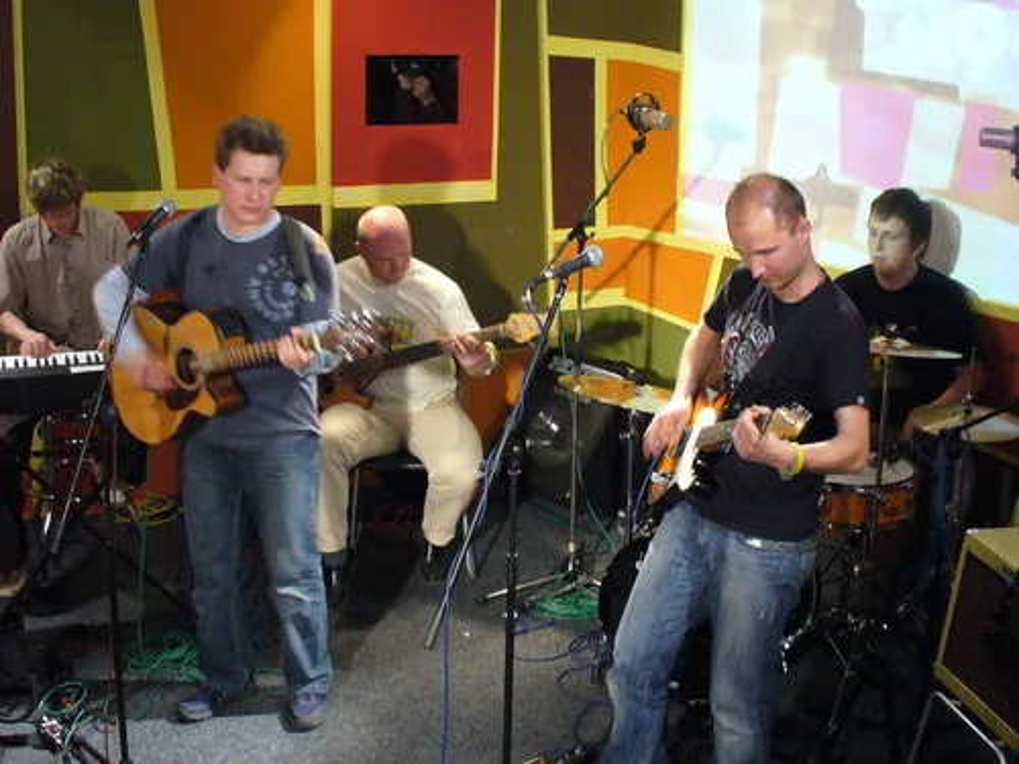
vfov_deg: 29.1
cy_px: 382
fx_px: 1472
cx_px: 510
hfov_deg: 38.2
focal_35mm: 50
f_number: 2.8
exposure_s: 1/15
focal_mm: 6.1
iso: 200
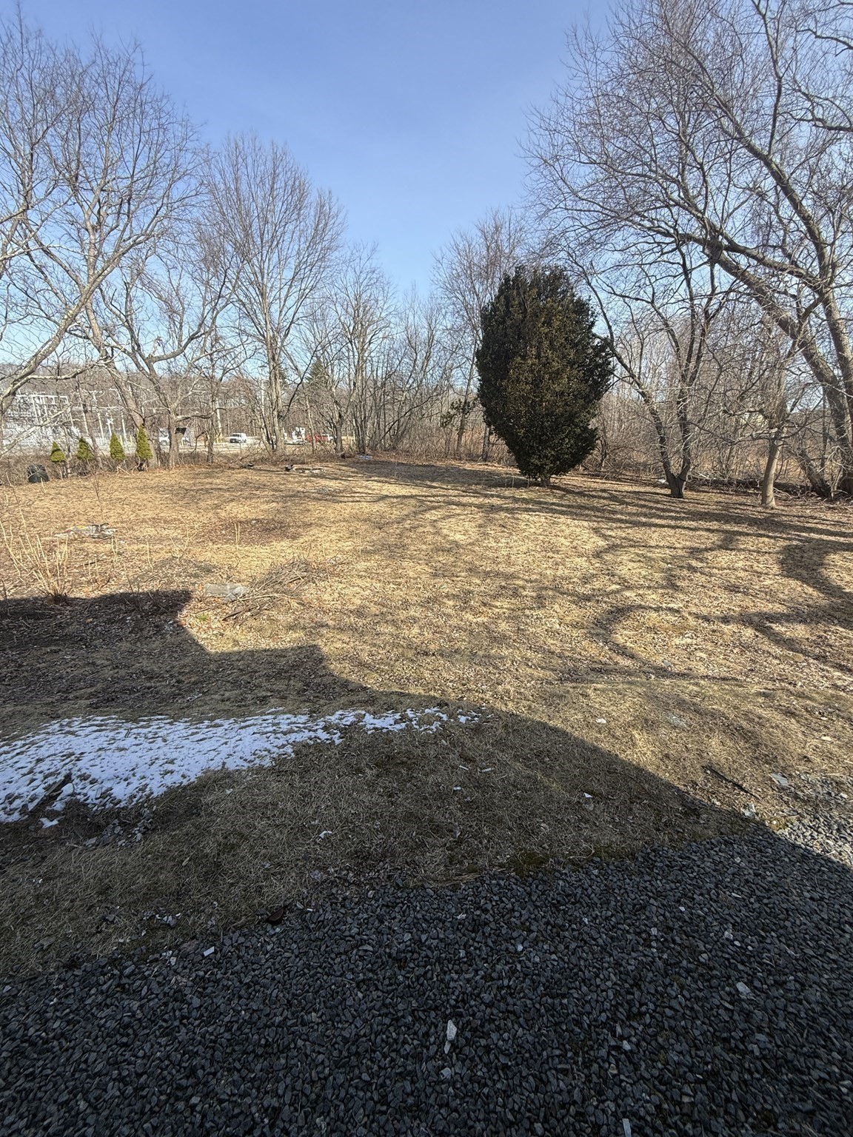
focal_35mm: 14
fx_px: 460
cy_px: 568
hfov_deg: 85.7
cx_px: 426
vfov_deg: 102.1
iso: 50
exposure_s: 1/876
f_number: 2.2
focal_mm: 2.22
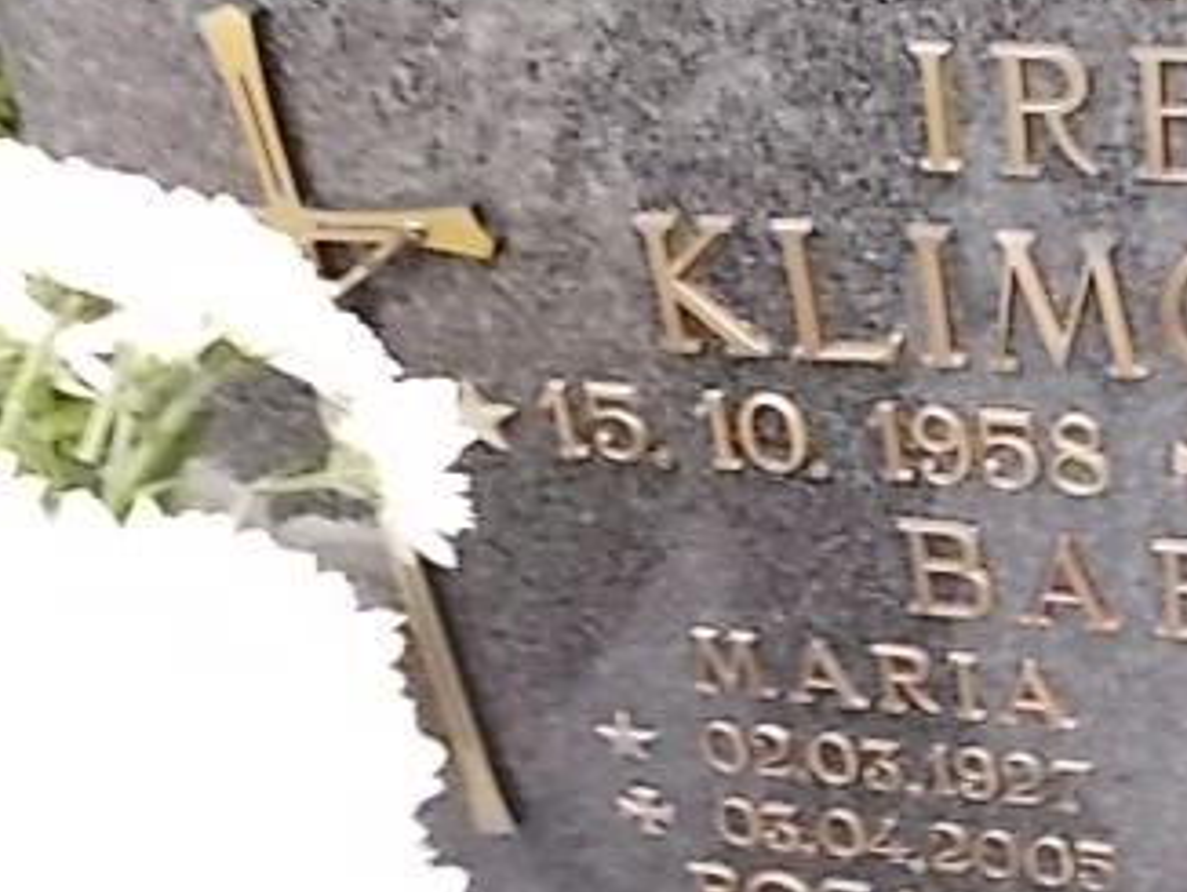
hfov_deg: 35.0
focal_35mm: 51
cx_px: 1103
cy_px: 499
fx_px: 1750
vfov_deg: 28.6
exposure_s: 1/25
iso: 200
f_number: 3.2
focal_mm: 4.6
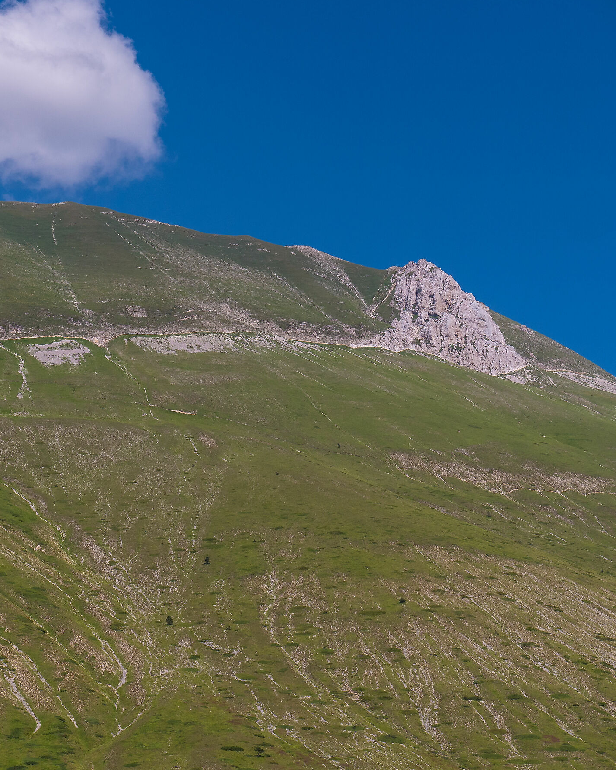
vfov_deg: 20.8
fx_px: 2096
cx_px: 162
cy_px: 386
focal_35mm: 92
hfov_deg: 16.6
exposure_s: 1/1000
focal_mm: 35
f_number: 7.1
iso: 200
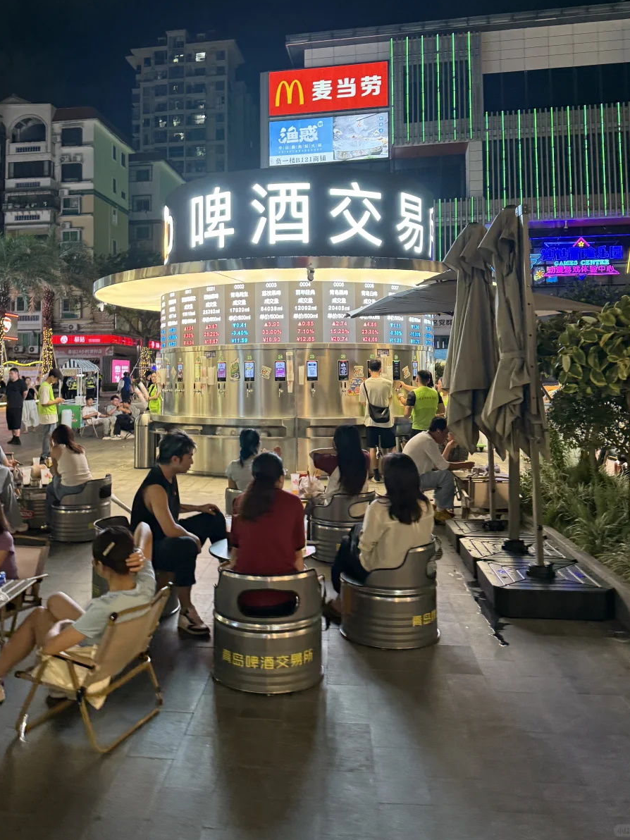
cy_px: 335
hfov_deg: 48.0
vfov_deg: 61.1
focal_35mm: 29
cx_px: 265
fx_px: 704
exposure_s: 1/60
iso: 250
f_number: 1.78
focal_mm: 6.76
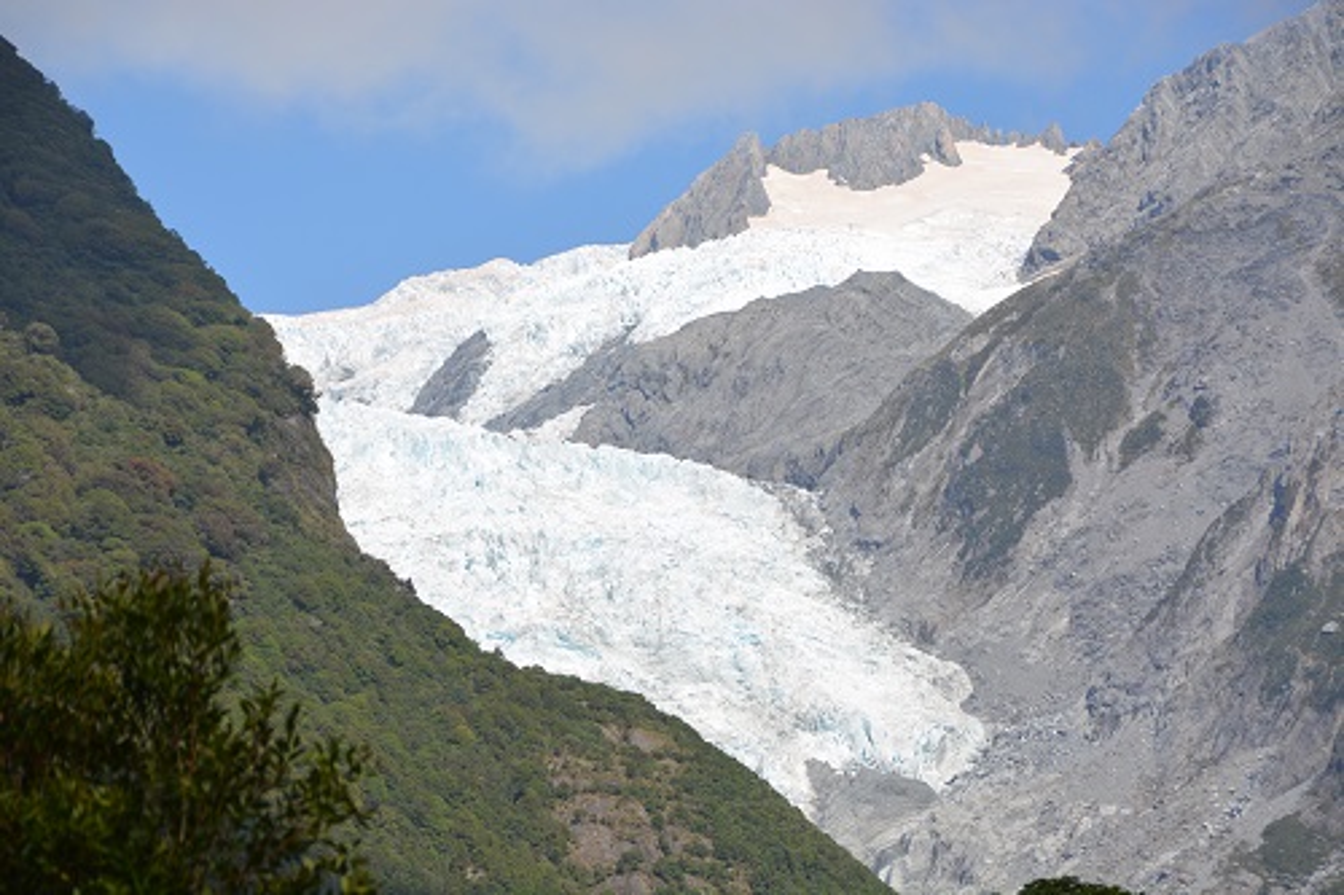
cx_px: 672
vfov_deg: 7.0
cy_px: 448
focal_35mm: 195
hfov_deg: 10.6
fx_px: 7277
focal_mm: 130
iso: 100
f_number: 9
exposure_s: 1/320
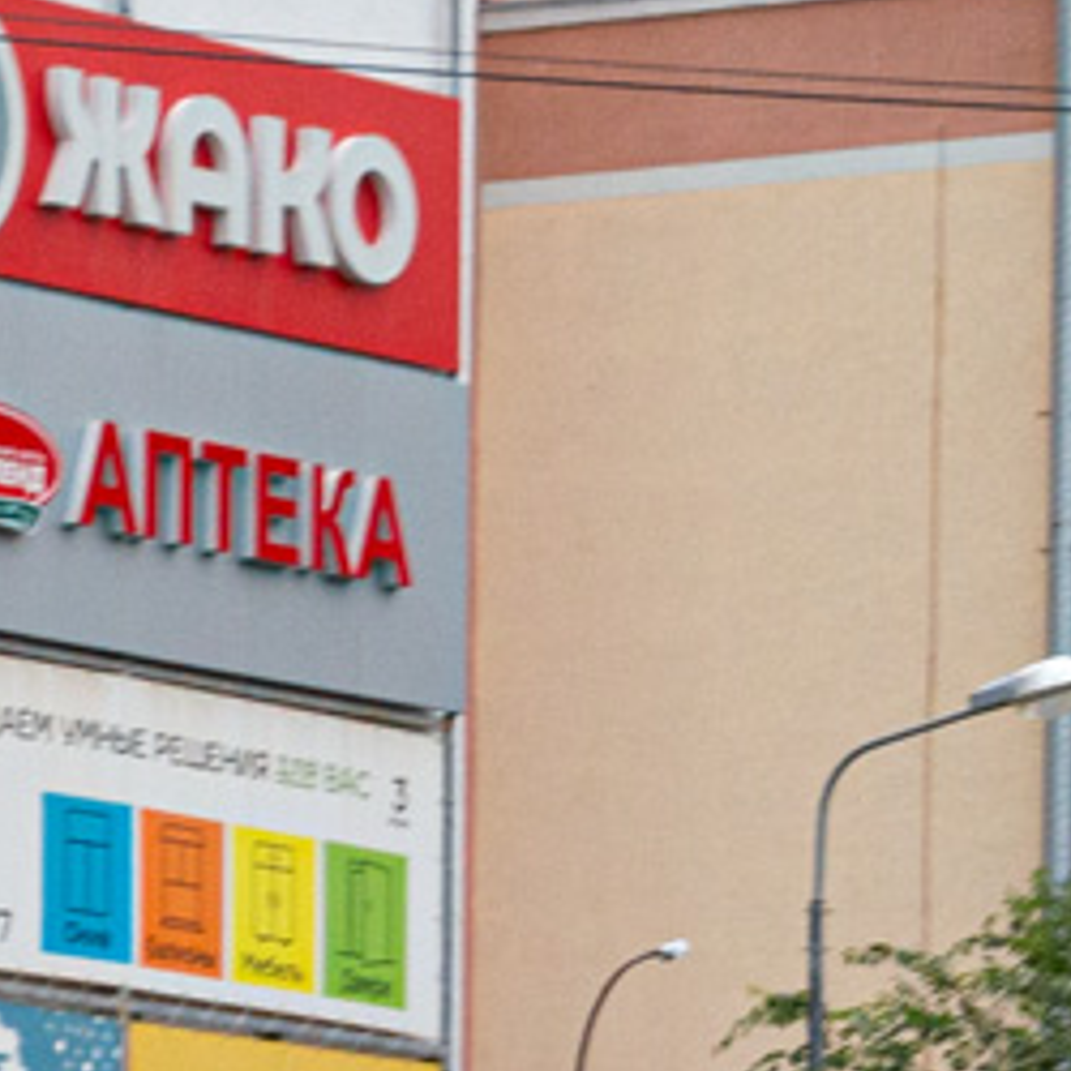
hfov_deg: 5.1
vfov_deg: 5.0
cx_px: 690
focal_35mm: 345
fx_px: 12061
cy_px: 1771
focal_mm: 45
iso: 200
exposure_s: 1/400
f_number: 5.6
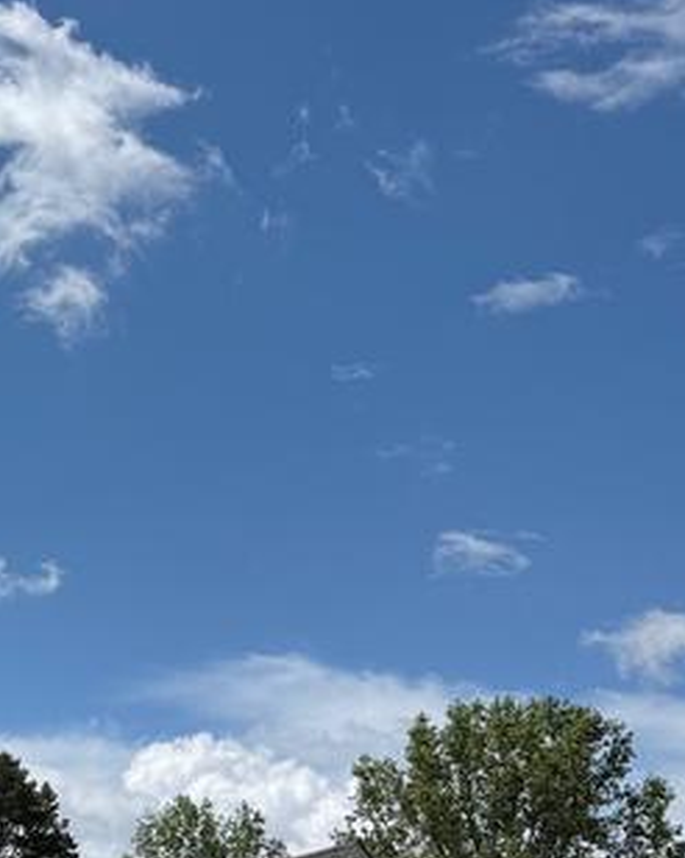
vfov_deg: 23.3
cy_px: 886
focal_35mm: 78
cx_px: -404
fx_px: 1979
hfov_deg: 17.3
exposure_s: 1/9091
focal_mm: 6.76
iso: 80
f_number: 1.78
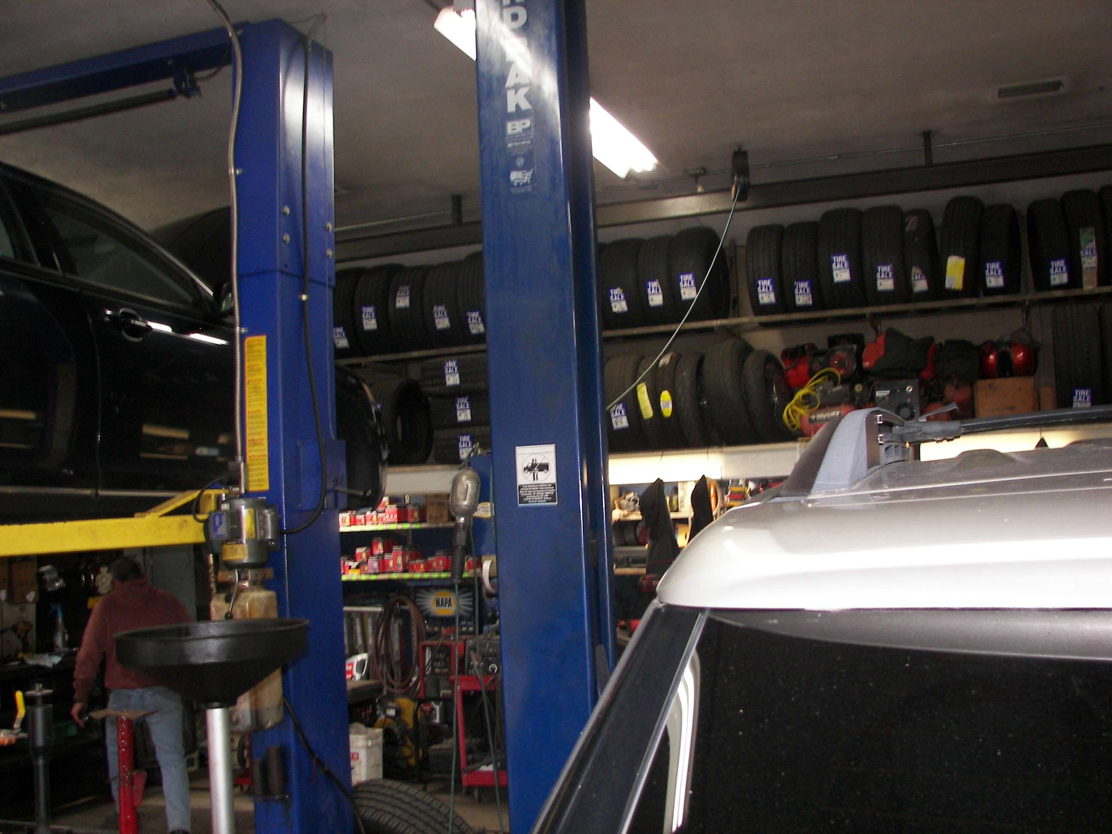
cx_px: 556
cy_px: 417
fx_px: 1156
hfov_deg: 51.4
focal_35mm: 36
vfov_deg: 39.7
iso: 100
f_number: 2.8
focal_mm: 6
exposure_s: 1/30
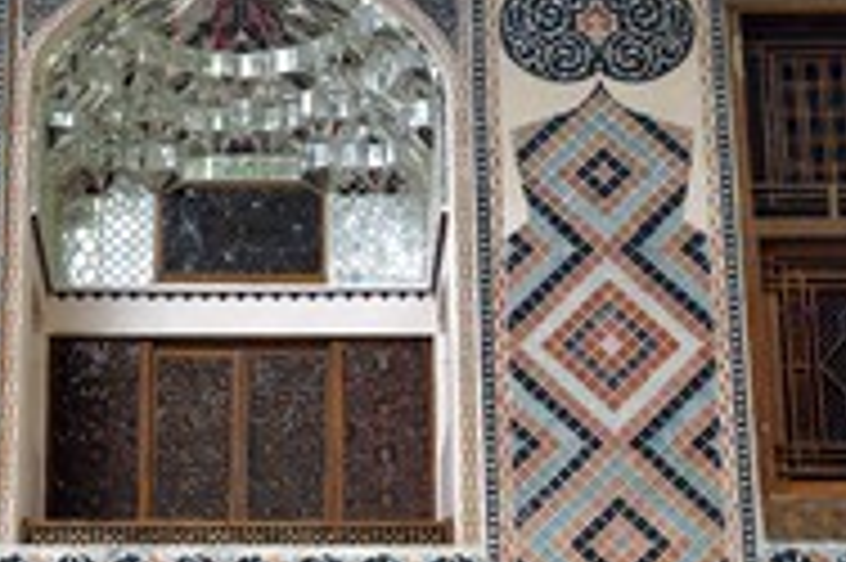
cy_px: 391
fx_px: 2630
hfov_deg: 18.2
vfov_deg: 12.2
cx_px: 243
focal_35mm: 112
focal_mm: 50
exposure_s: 1/100
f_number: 9
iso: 800
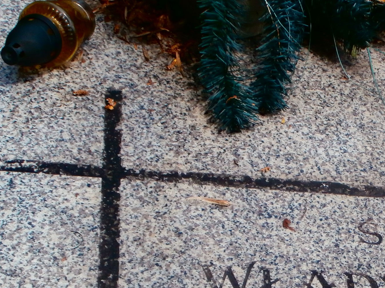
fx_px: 1167
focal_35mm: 105
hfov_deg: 18.4
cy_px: 244
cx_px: 355
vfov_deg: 14.0
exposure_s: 1/500
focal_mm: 8.29
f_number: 4.2
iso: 100
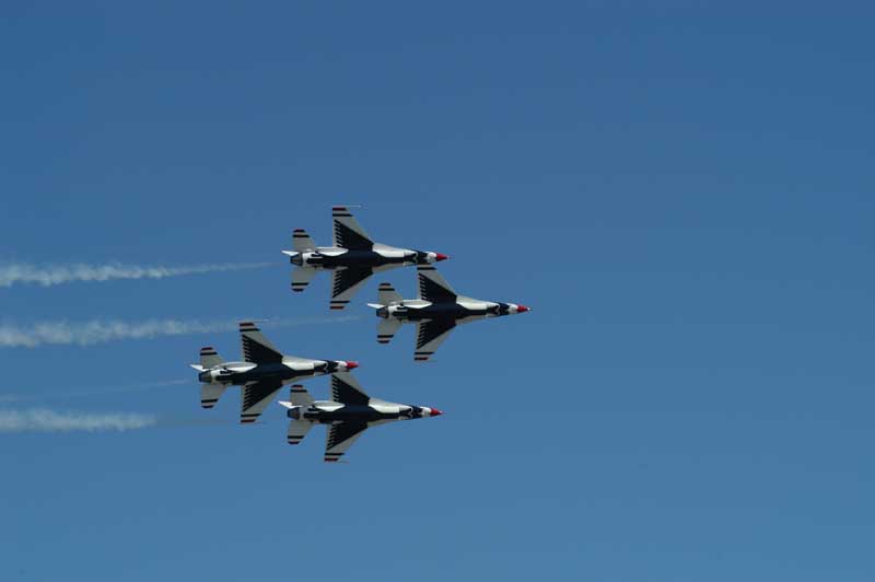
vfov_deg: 8.2
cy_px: 291
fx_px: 4080
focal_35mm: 168
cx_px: 438
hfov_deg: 12.2
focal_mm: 112
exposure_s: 1/800
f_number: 7.1
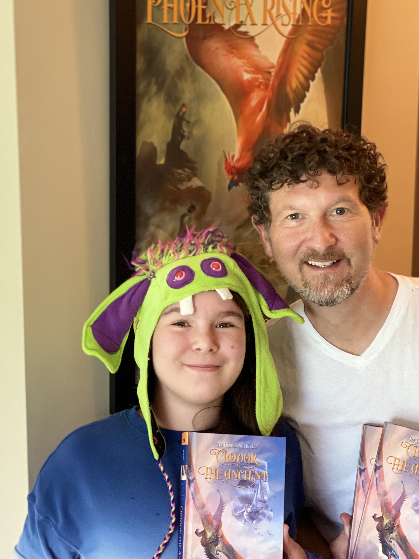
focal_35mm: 81
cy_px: 317
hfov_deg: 18.2
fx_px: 1307
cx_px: 222
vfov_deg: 24.1
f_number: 2
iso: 160
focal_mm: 6
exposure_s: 1/40
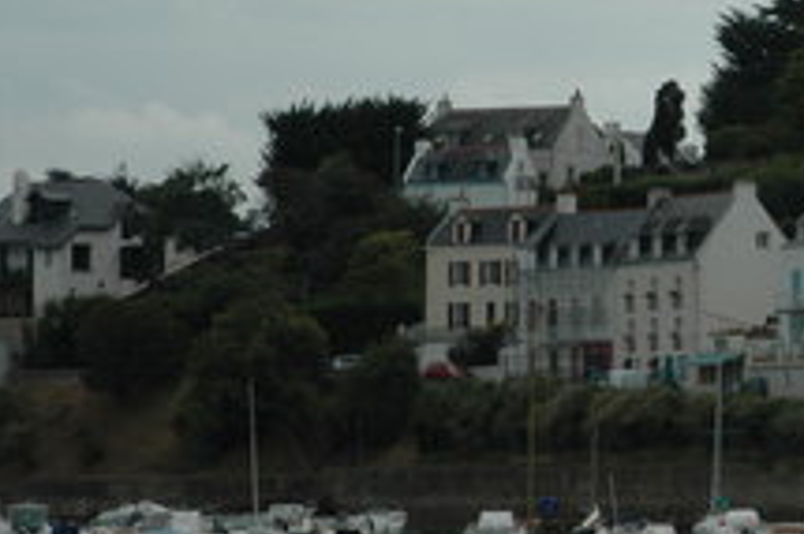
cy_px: 170
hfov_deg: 8.2
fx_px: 5445
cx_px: 1298
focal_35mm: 244
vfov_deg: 5.6
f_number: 10
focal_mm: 50
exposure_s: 1/400
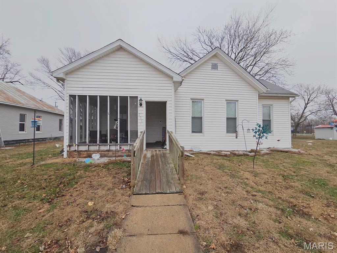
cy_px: 126
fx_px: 127
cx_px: 168
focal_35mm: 13
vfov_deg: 89.9
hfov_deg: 106.2
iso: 100
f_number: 2.2
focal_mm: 2.2
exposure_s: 1/359
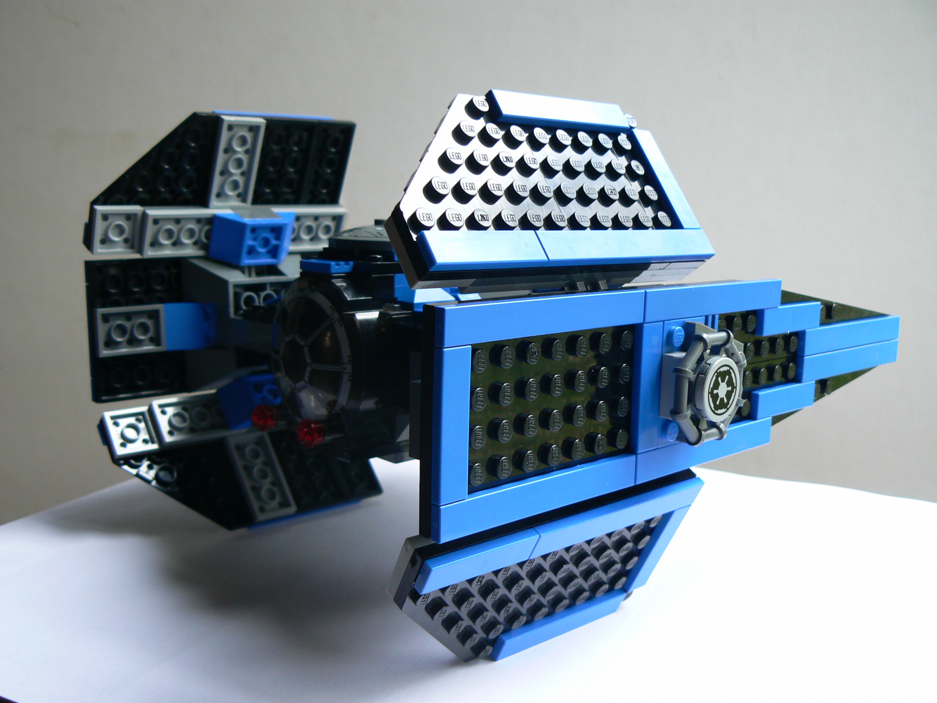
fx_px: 974
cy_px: 352
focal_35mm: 36
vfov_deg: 39.7
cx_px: 468
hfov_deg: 51.4
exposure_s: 1/40
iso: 80
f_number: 2.8
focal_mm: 6
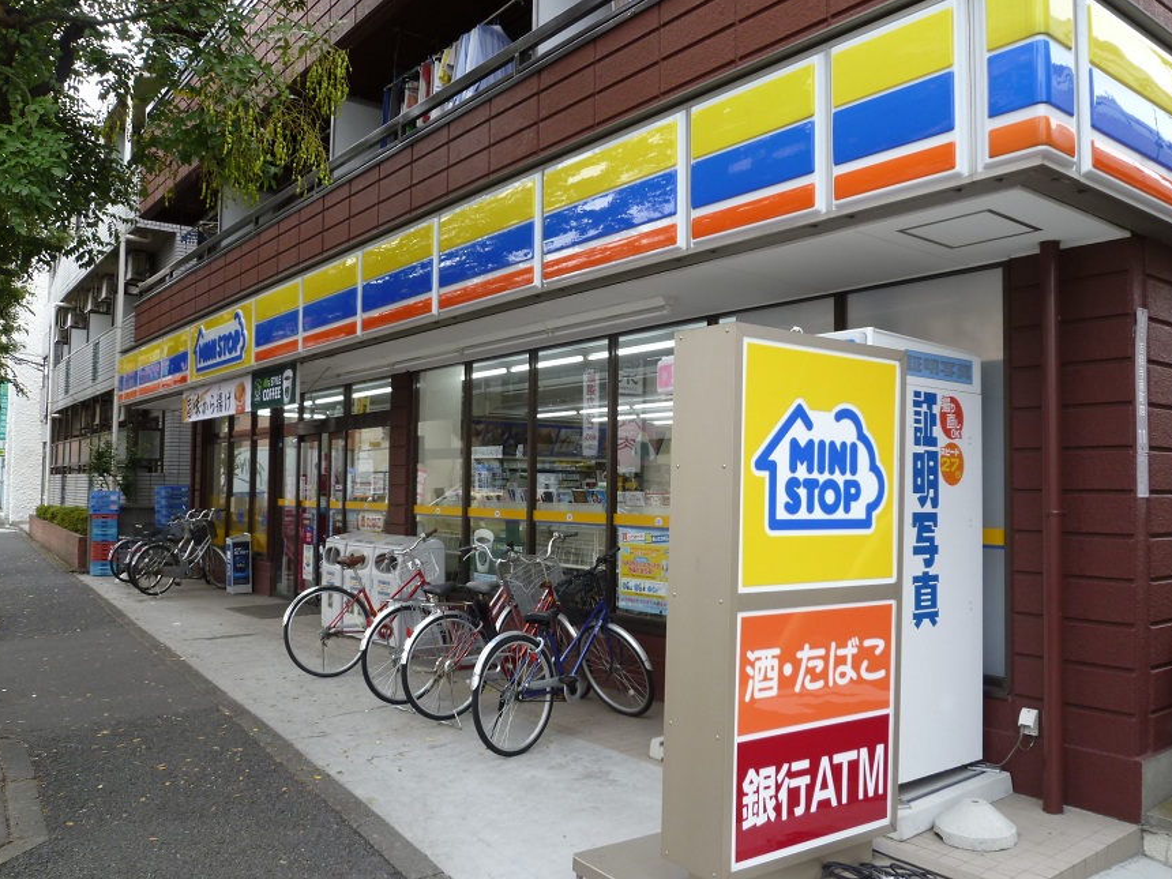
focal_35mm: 28
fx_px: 948
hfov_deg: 63.4
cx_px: 606
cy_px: 433
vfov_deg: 49.7
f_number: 2.8
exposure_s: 1/100
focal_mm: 4.5
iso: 80
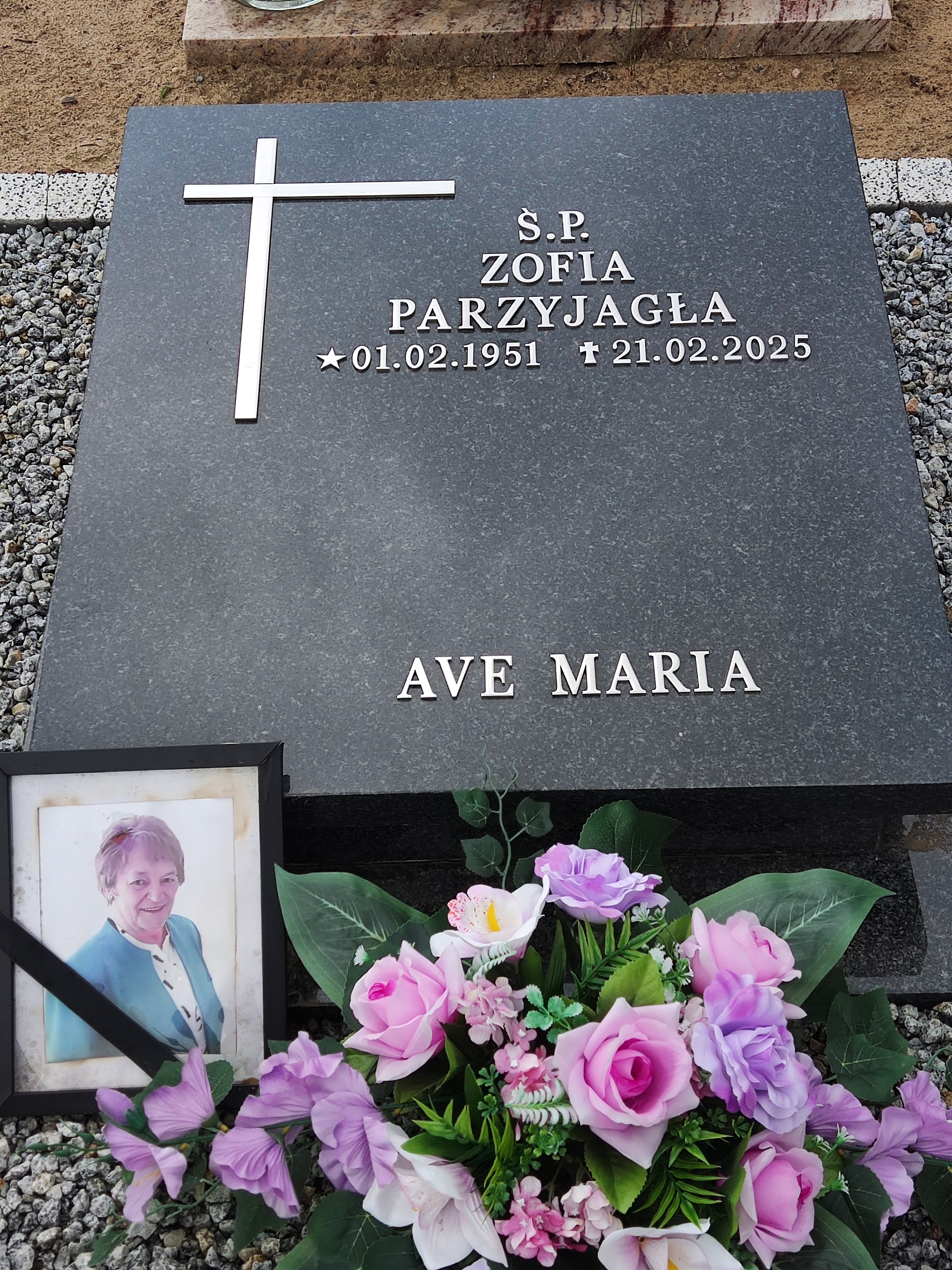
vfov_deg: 37.5
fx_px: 1870
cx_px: 476
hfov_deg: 28.6
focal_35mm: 51
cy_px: 635
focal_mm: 4.71
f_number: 1.79
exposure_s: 1/571
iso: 50
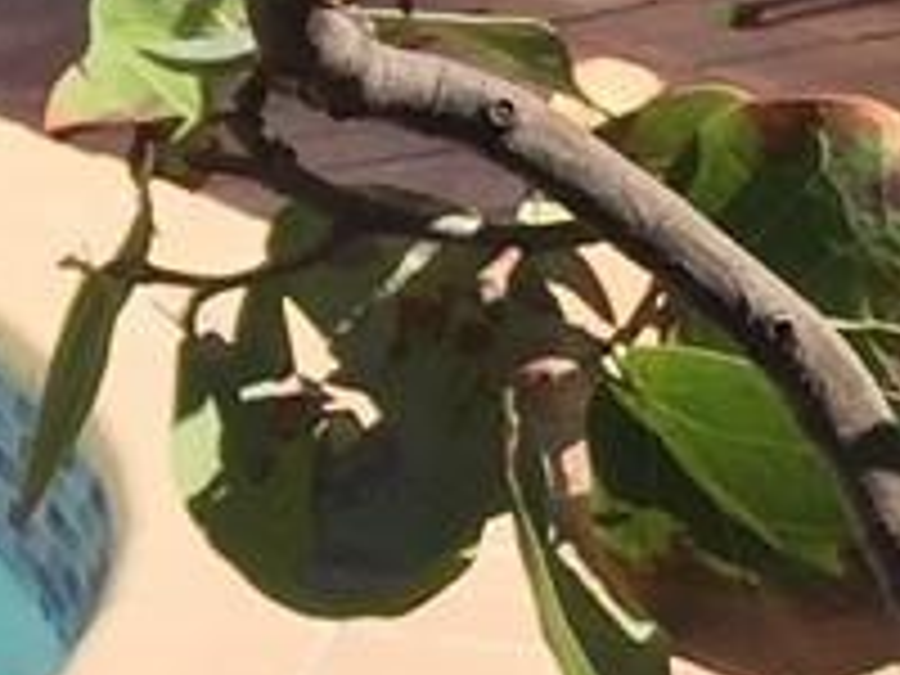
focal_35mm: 232
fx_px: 6032
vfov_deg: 6.4
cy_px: -27
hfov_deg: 7.9
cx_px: -1251
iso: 32
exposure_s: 1/1721
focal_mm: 4.15
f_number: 2.2
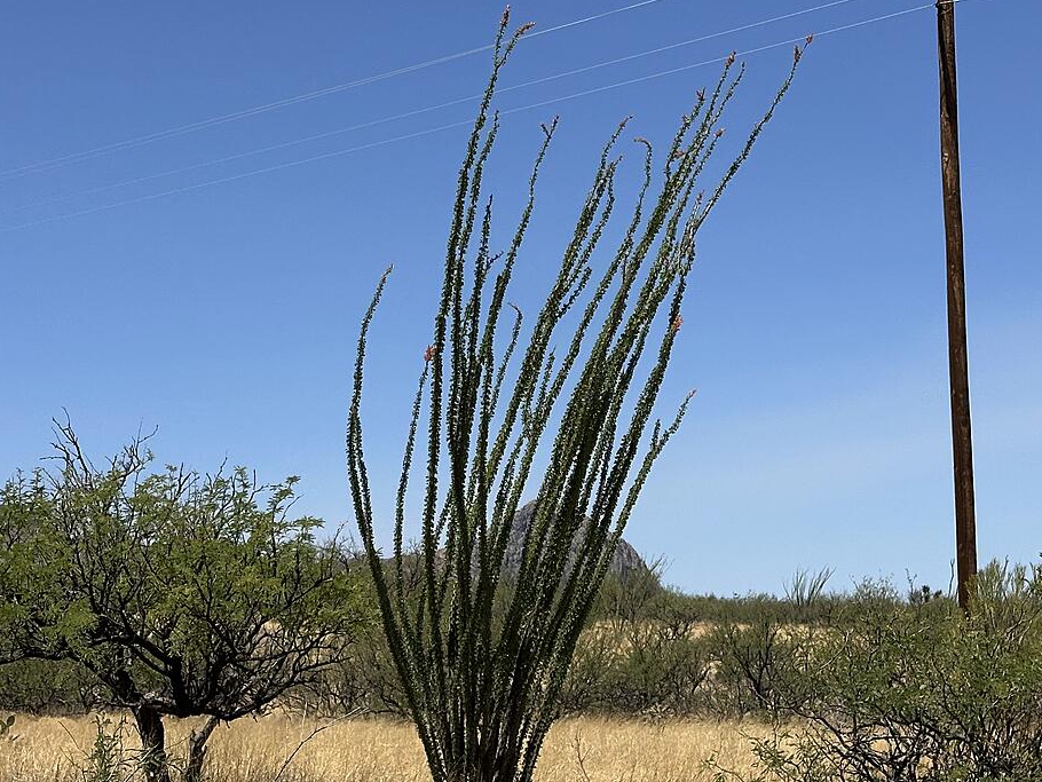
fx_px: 1626
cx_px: 537
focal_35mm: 54
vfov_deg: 27.0
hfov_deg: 35.5
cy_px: 434
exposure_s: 1/5882
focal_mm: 6.86
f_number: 1.78
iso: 64
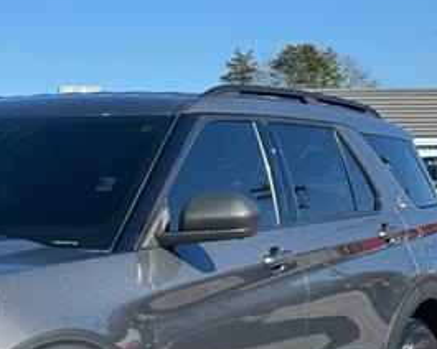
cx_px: -7
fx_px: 1461
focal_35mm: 113
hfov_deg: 16.6
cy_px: 369
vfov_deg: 13.4
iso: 64
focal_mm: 6.76
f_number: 1.78
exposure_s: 1/3096
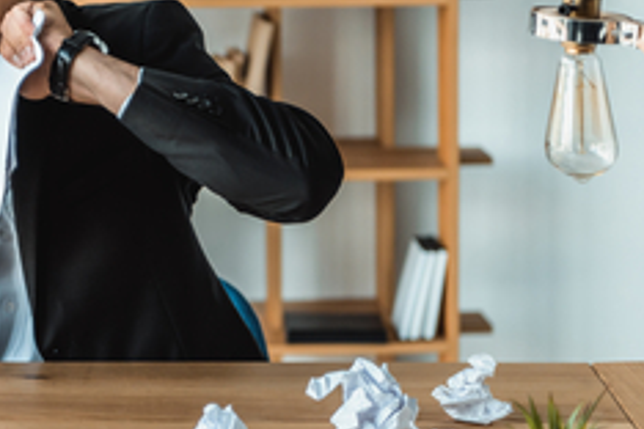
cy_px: 176
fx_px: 2218
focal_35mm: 124
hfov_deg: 16.4
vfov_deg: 11.1
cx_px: 99
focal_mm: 58
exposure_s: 1/400
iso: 640
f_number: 2.8
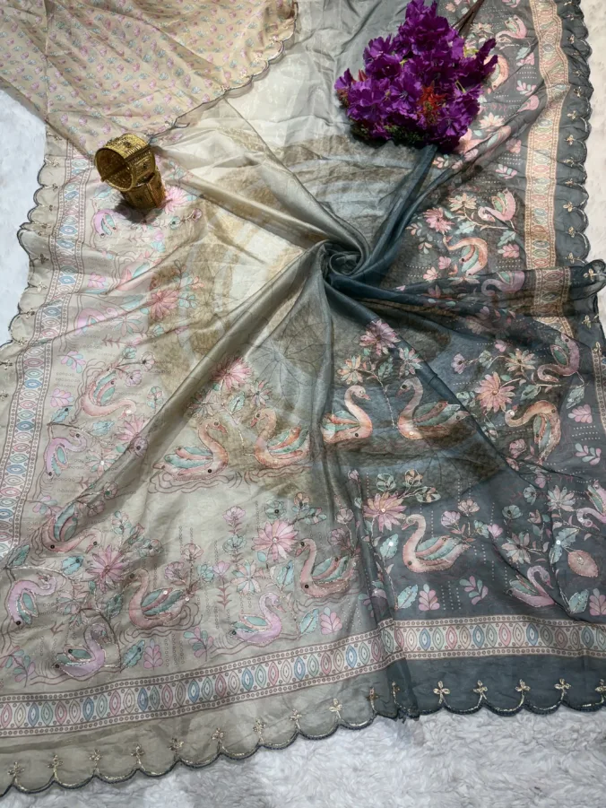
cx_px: 303
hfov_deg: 53.1
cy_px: 404
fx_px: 607
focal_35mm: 26
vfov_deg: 67.3
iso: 40
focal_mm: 5.96
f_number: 1.6
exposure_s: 1/122
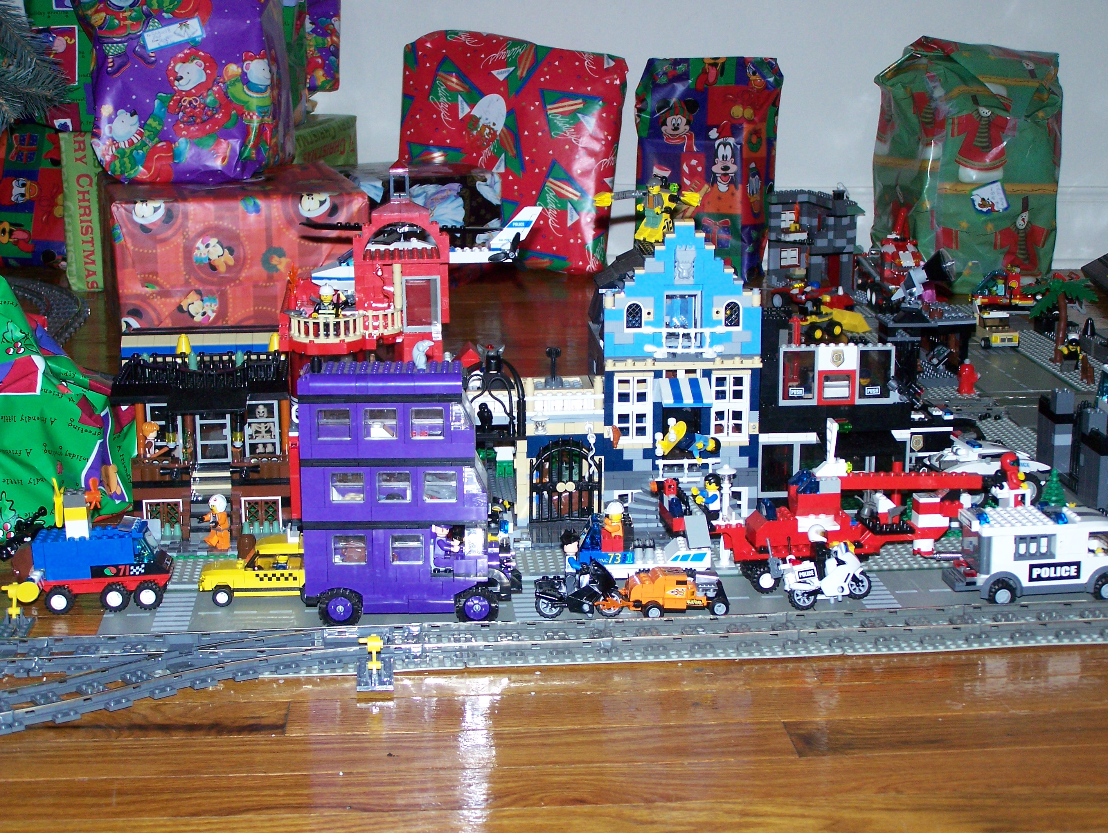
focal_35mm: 64
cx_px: 554
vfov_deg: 23.0
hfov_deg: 30.2
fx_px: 2050
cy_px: 416
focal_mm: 10.7
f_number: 3.2
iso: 200
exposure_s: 1/80
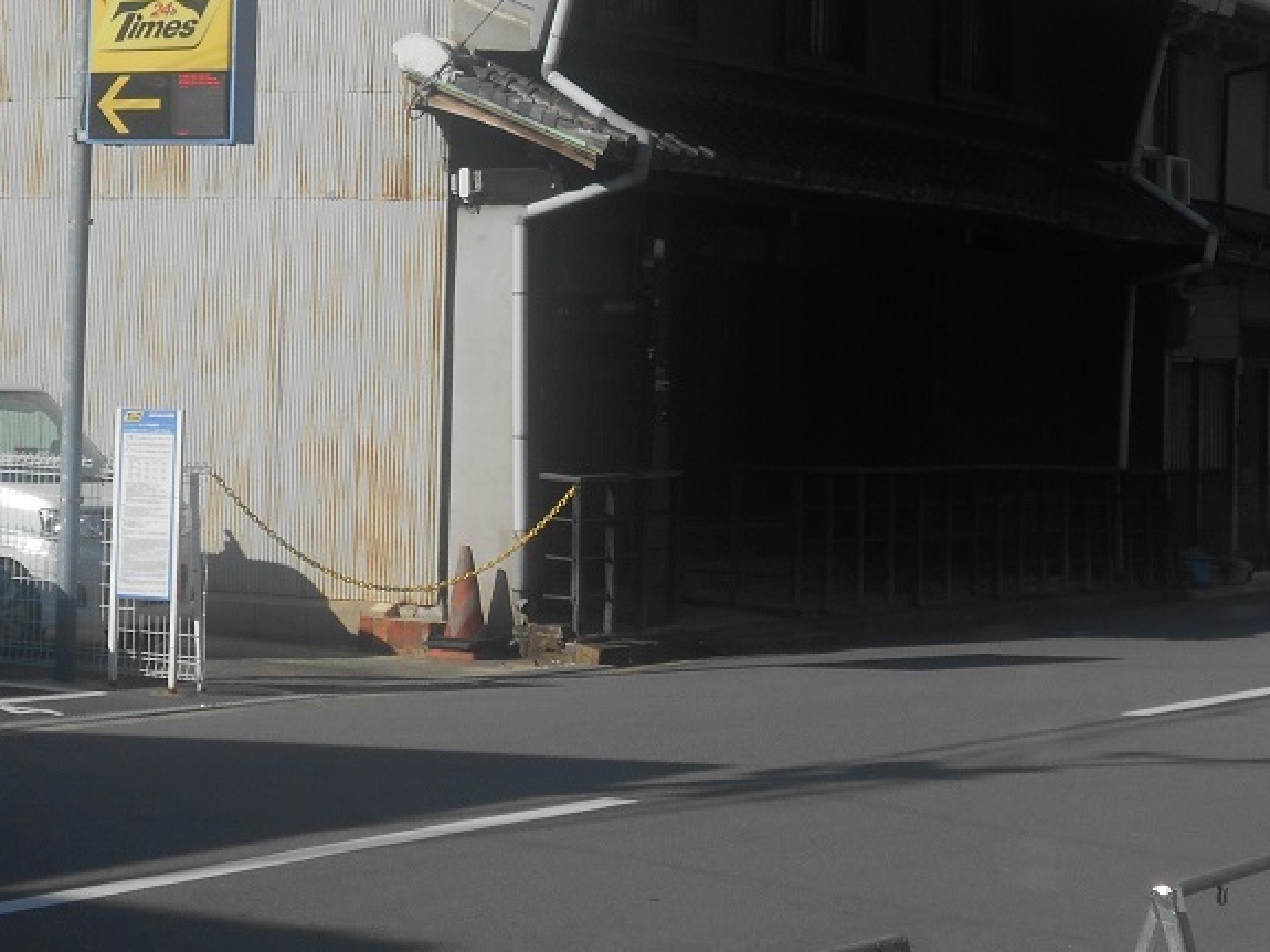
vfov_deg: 14.1
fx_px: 3815
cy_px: 114
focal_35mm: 104
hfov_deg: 18.9
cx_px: 480
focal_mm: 10
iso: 80
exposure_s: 1/800
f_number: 4.9
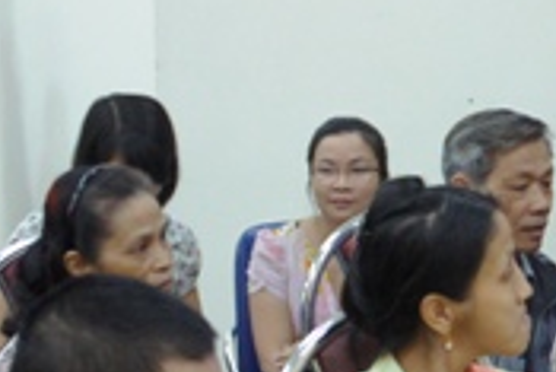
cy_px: 261
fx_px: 1546
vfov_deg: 13.7
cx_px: 667
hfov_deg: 19.2
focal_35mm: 100
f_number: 4
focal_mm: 26
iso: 1600
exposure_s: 1/50
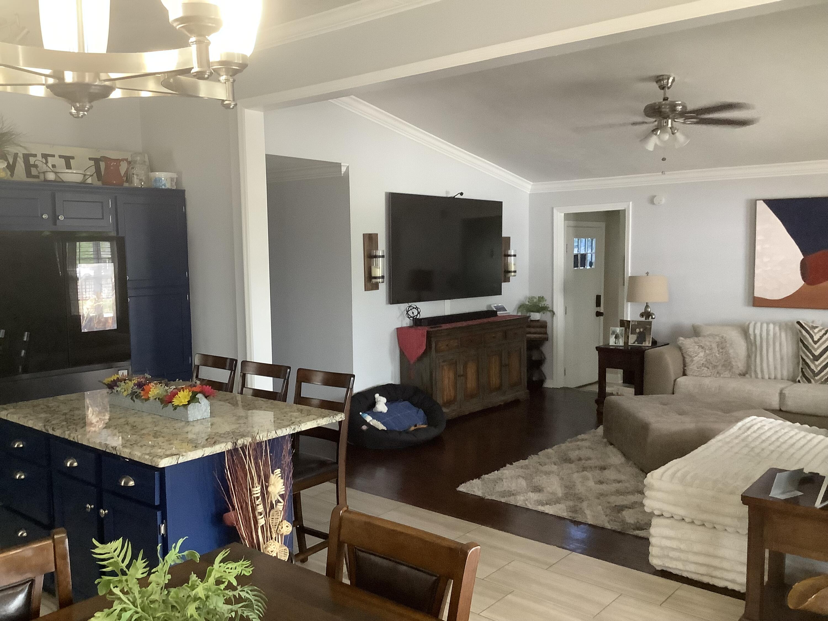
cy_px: 310
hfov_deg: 58.4
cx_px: 414
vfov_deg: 45.4
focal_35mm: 31
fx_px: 742
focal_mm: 3.3
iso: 400
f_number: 2.4
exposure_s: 1/40
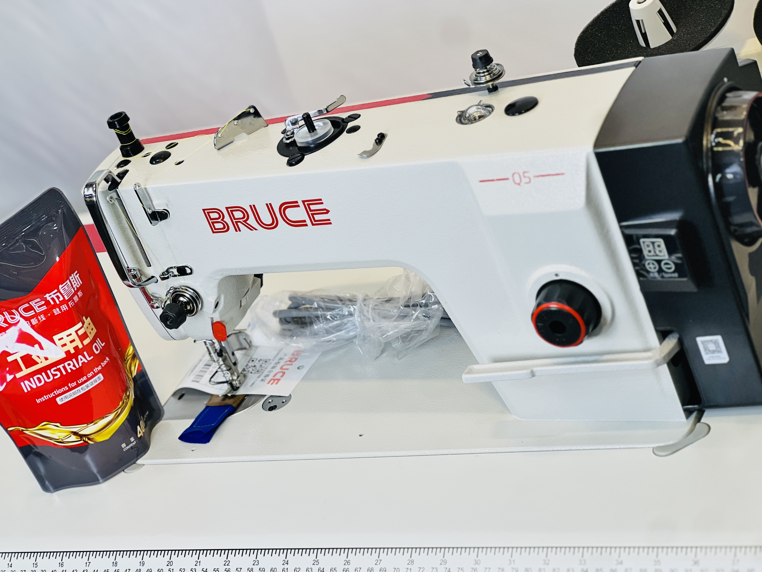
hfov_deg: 25.3
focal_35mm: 77
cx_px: 381
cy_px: 286
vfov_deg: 19.1
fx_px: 1695
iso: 50
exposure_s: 1/100
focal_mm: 9
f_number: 2.8
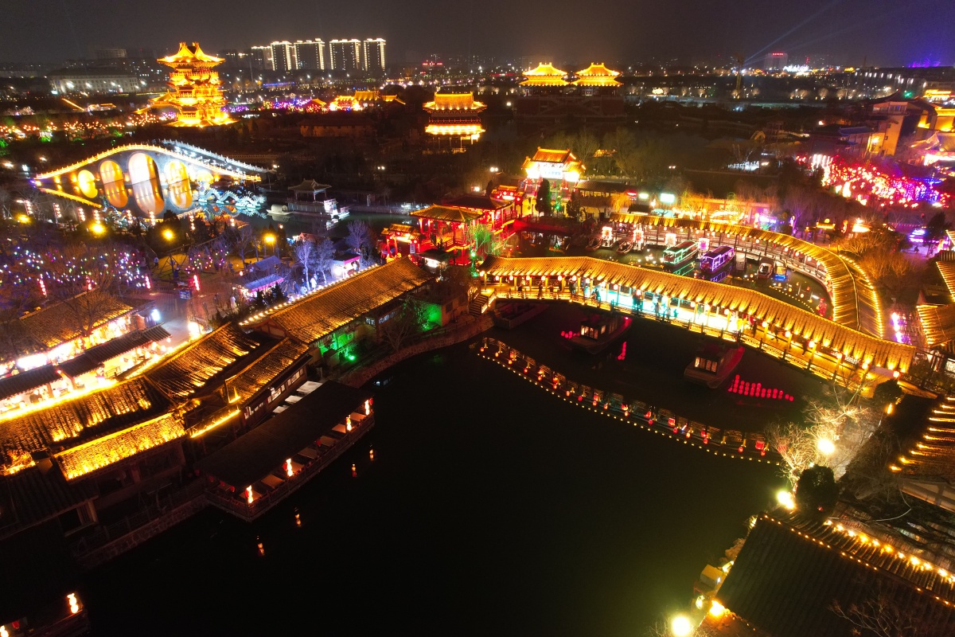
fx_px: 584
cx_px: 478
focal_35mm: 22
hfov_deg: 78.6
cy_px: 318
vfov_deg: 57.2
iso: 1120
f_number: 2.8
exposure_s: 1/5
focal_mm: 8.38
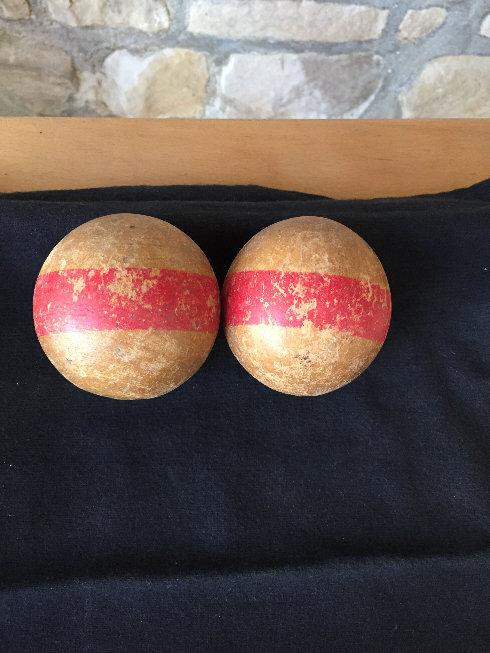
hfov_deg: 48.2
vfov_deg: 61.7
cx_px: 245
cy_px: 326
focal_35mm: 29
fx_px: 547
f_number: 2.2
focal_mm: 4.15
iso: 250
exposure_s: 1/33
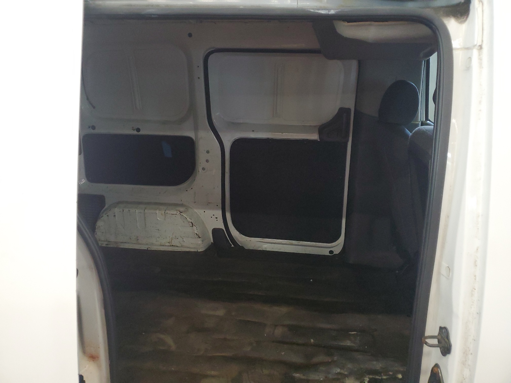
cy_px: 192
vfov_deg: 53.1
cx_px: 256
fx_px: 384
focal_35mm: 26
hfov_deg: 67.3
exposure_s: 1/60.2
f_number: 1.5
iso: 288
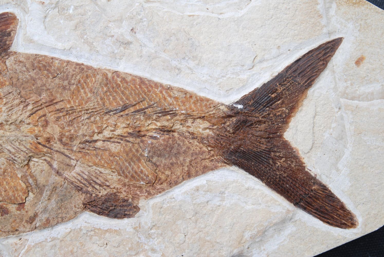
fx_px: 737
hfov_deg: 29.2
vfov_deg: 19.8
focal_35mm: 69
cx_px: 192
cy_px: 128
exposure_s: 1/160
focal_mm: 46
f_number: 6.3
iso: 100
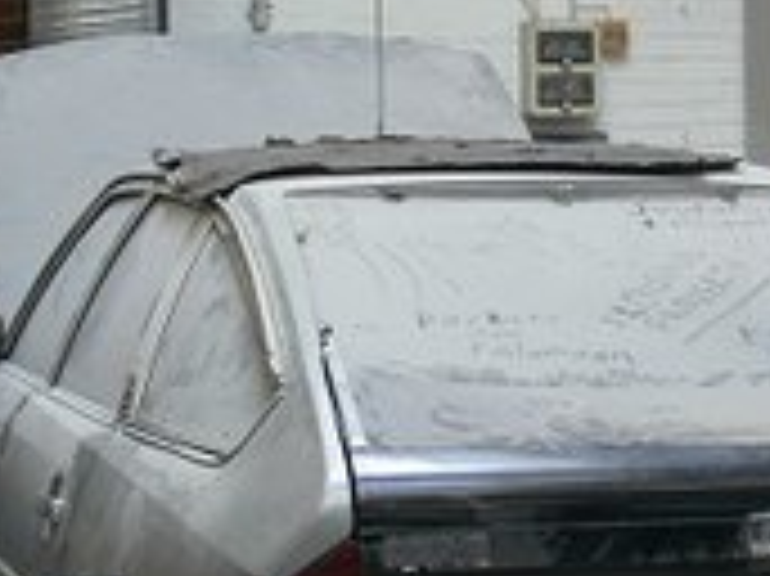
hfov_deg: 13.0
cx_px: 504
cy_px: 162
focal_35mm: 152
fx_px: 3379
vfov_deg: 9.7
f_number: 3.2
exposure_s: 1/40
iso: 80
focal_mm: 10.9
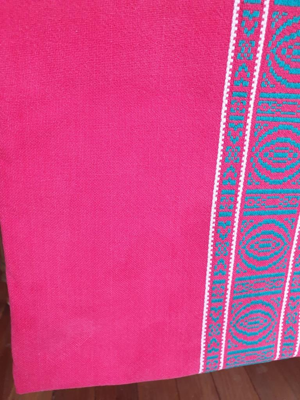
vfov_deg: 67.3
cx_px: 150
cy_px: 200
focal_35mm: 26
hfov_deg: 53.1
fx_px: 300
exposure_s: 1/50
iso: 400
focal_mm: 4.3
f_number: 2.4
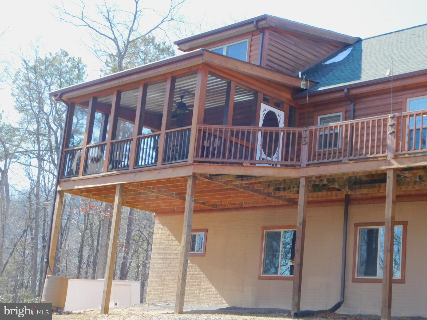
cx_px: 214
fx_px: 728
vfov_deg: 24.8
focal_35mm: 59
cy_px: 160
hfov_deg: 32.7
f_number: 4
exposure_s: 1/200
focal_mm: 10.4
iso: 125
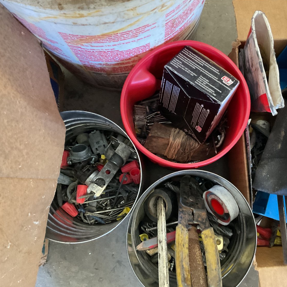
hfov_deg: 46.5
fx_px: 328
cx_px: 191
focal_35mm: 35
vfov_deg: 47.2
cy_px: 144
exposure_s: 1/30
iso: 400
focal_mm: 3
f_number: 1.8
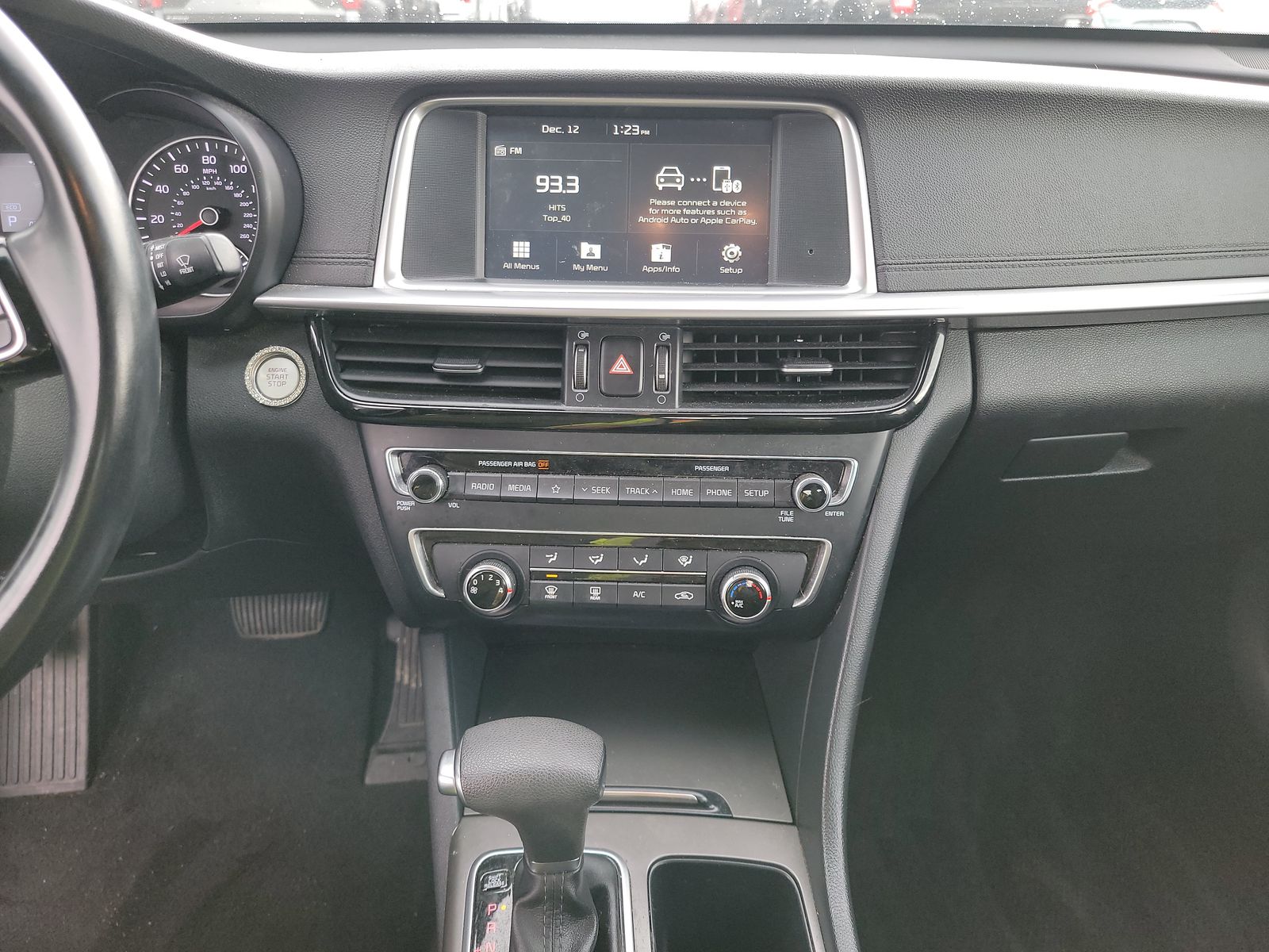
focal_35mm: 24
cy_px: 476
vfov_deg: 56.8
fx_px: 880
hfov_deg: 71.6
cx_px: 634
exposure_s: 1/59
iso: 271
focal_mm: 6.7
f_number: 1.8
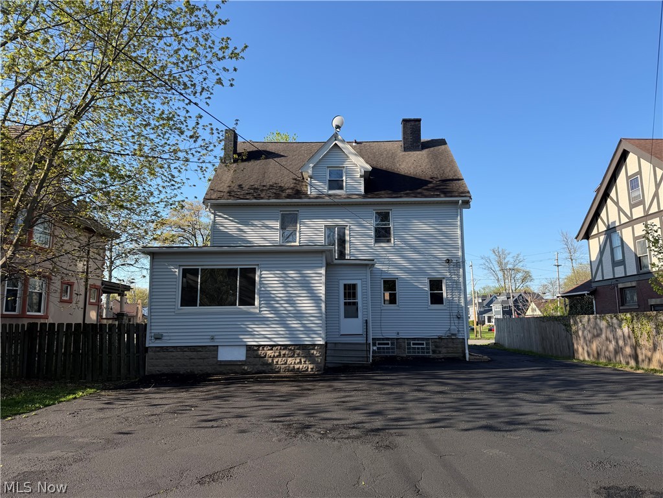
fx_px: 460
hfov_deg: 71.6
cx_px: 332
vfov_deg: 56.8
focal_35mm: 24
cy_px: 249
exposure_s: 1/2110
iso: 80
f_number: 1.78
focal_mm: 6.76
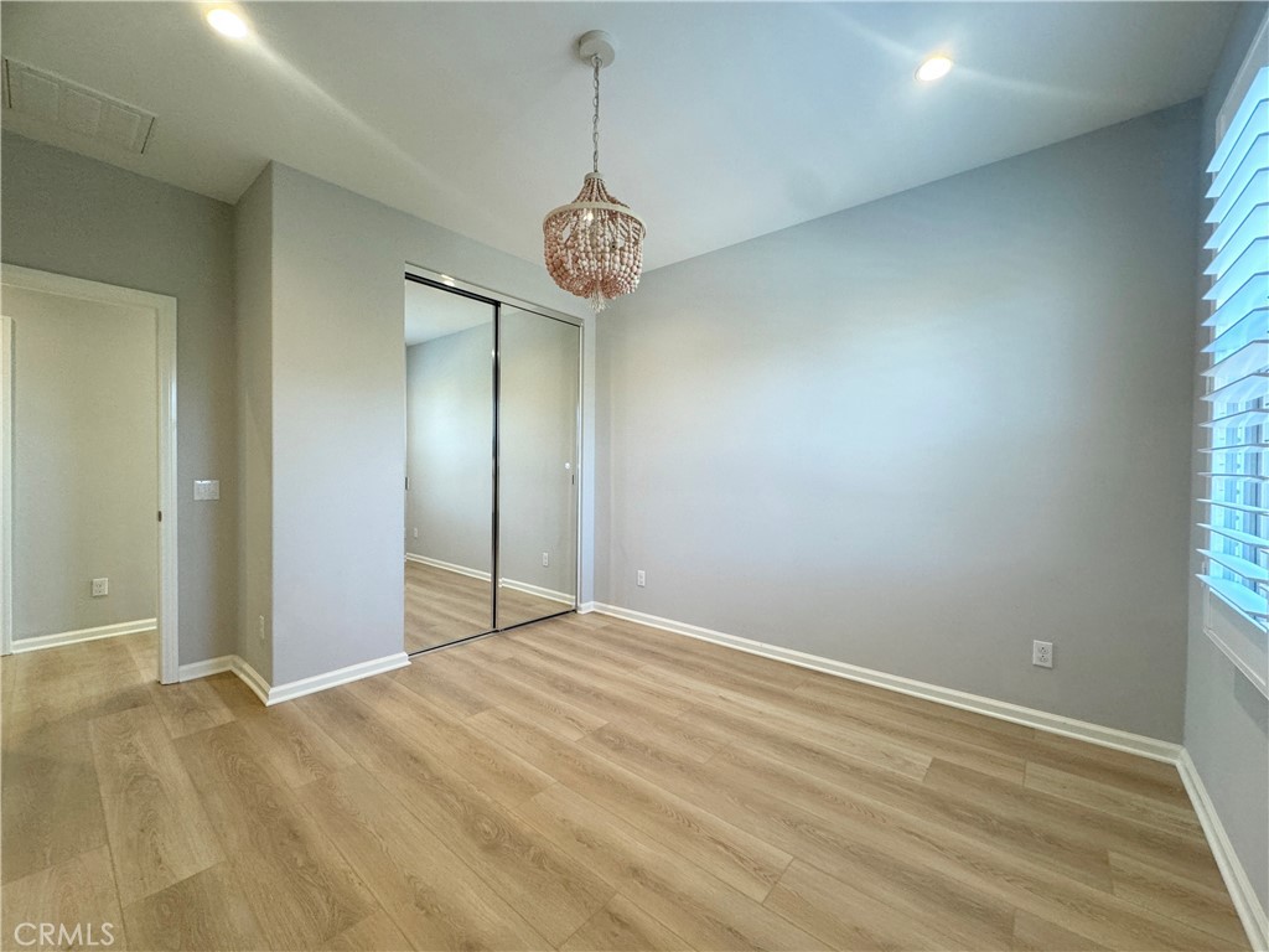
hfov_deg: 102.1
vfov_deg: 85.7
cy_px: 476
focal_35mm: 14
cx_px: 634
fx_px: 513
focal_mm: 2.22
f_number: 2.2
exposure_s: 1/120
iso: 200
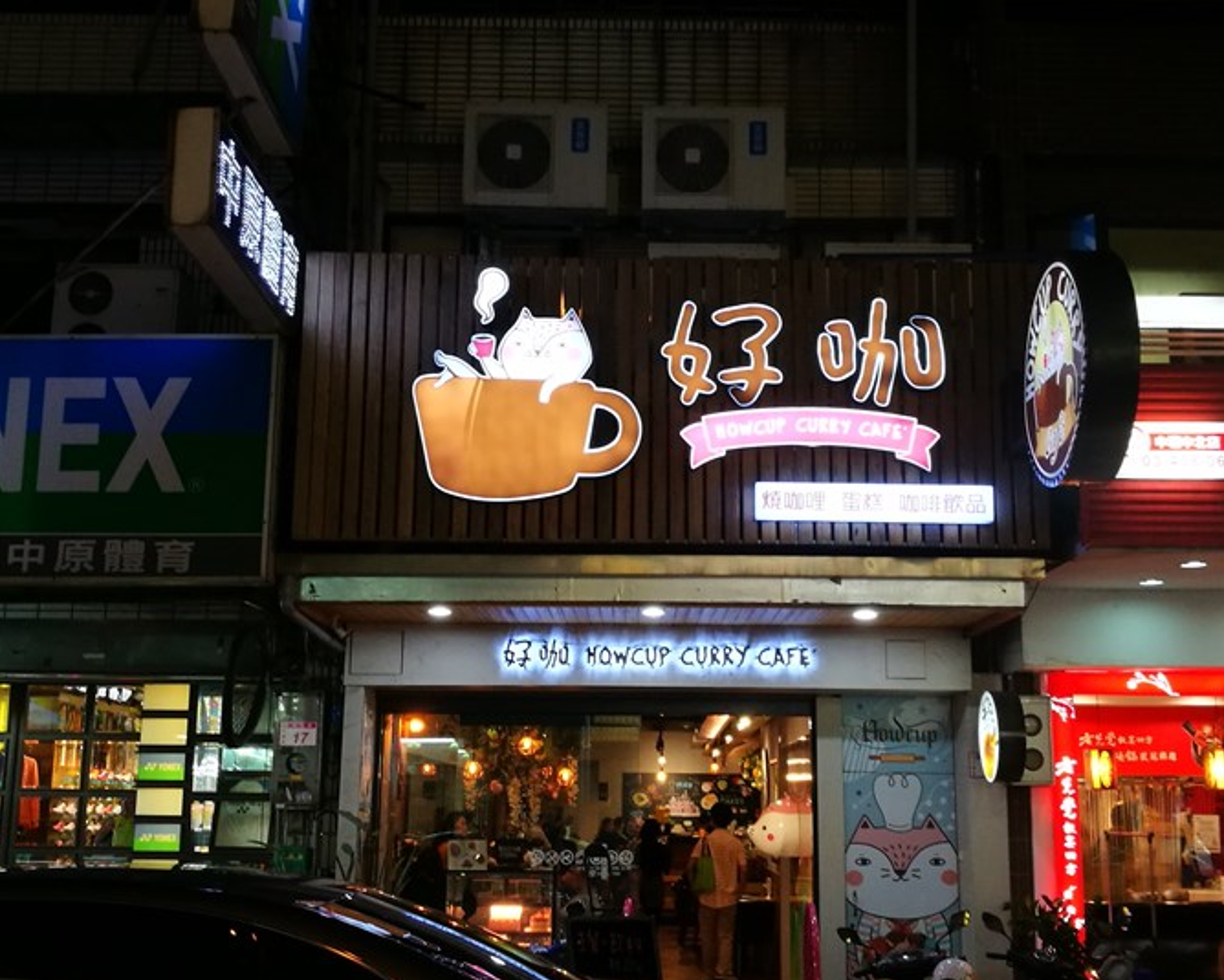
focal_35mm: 41
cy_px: 491
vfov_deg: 36.5
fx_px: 1486
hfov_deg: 44.7
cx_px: 654
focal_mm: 4.5
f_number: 2.2
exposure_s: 1/30
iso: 160
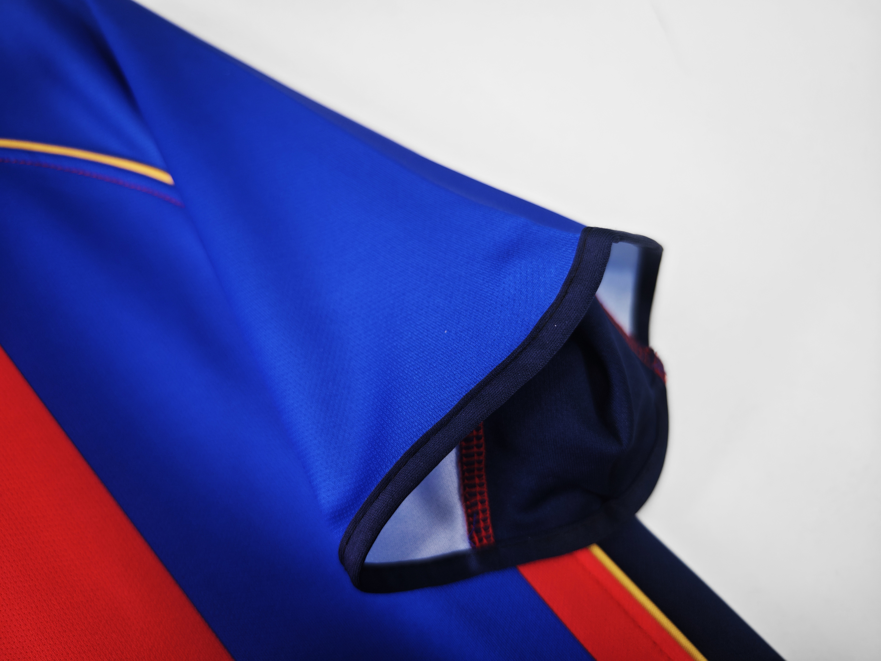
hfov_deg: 73.9
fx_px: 585
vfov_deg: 58.9
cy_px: 330
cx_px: 440
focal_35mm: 23
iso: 97
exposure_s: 1/100
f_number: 1.75
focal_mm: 8.67
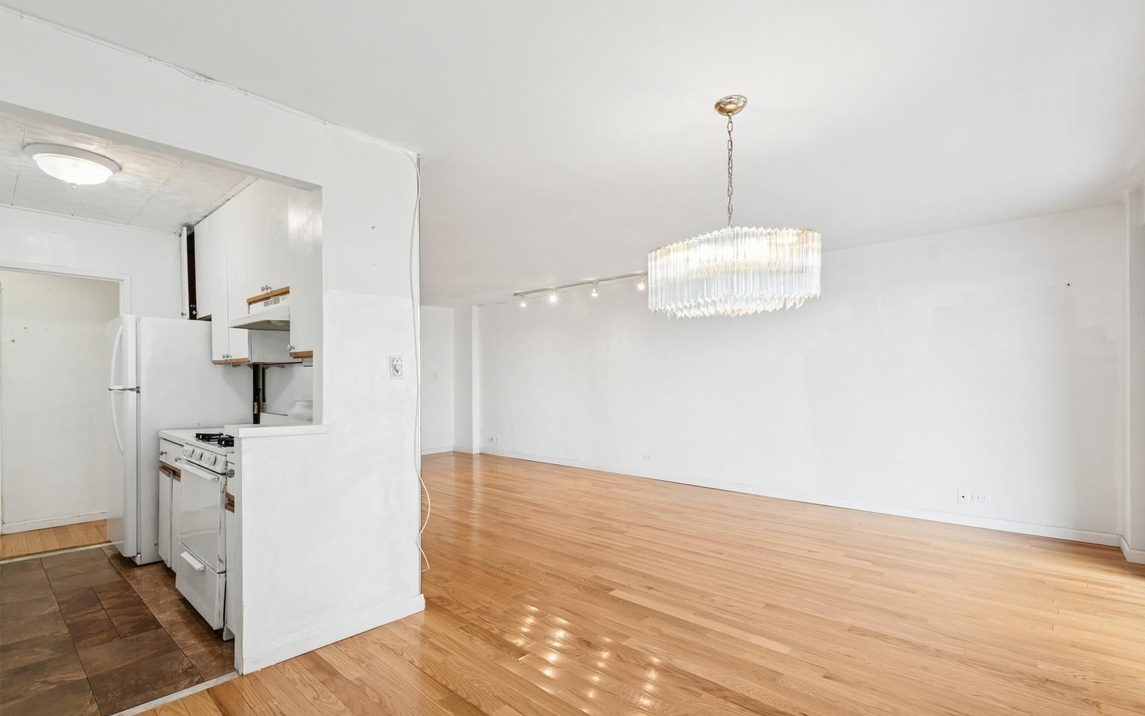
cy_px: 381
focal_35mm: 16
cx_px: 551
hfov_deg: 97.8
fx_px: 499
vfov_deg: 71.2
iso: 640
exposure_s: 1/8
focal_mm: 15
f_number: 14
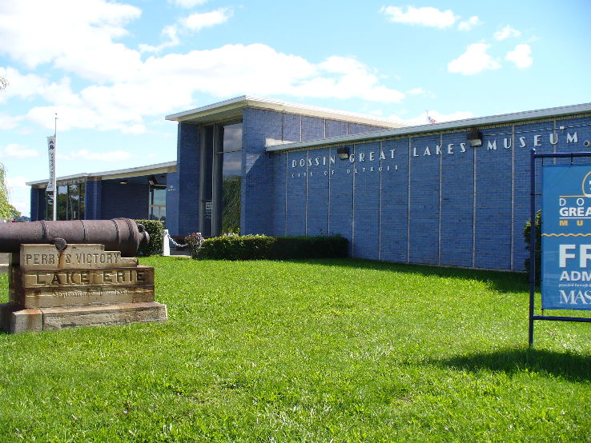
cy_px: 222
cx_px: 296
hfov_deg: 50.1
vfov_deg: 38.7
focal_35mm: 37
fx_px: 632
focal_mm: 6.1
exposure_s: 1/200
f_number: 5.6
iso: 80
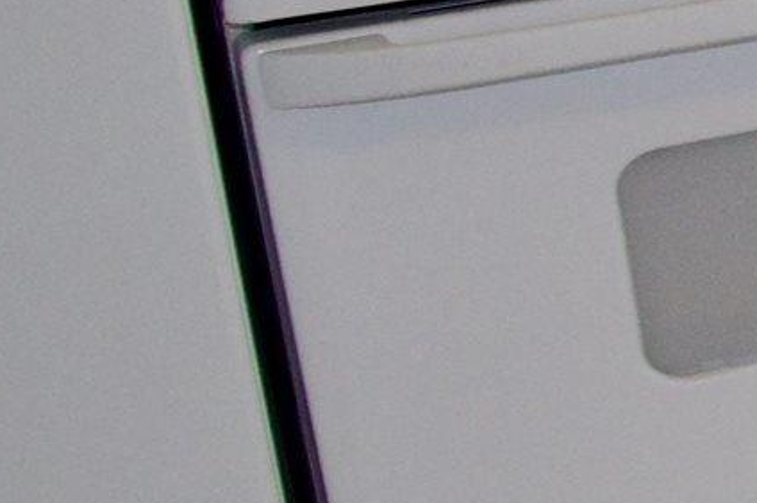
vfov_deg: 11.1
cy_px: -198
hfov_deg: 9.8
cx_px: 2580
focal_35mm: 120
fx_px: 2513
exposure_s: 1/60
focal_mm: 11
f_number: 7.1
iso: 500
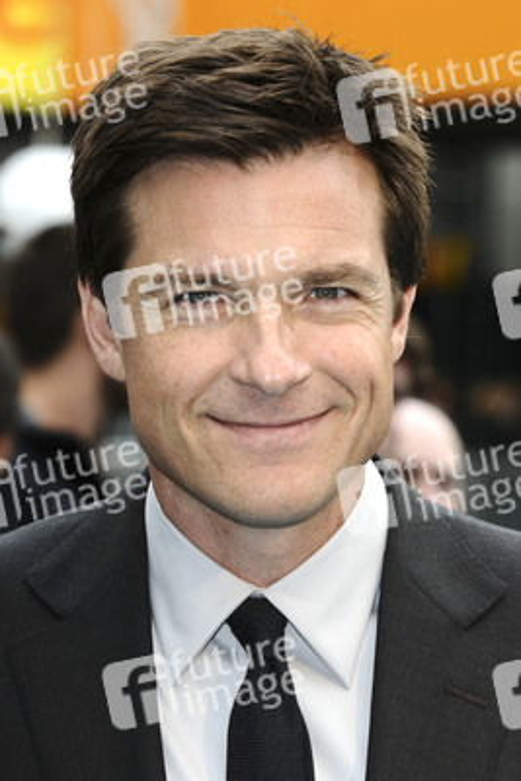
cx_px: 260
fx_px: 3416
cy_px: 390
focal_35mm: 158
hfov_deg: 8.7
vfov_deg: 13.0
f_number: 5.6
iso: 320
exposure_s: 1/200
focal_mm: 105
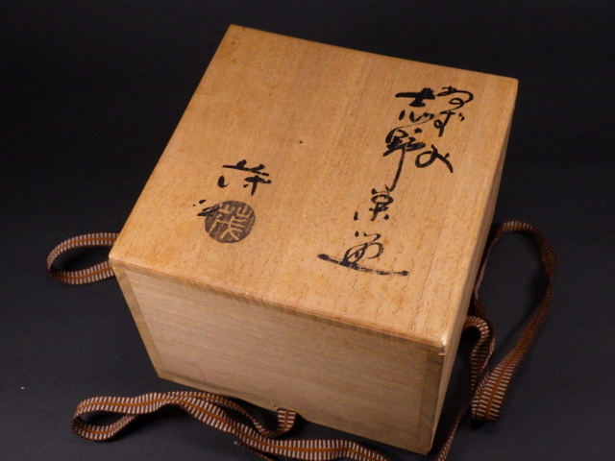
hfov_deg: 37.5
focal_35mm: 51
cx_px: 308
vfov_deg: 28.6
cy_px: 230
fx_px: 906
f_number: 4.4
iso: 200
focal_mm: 9.1
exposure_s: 1/60
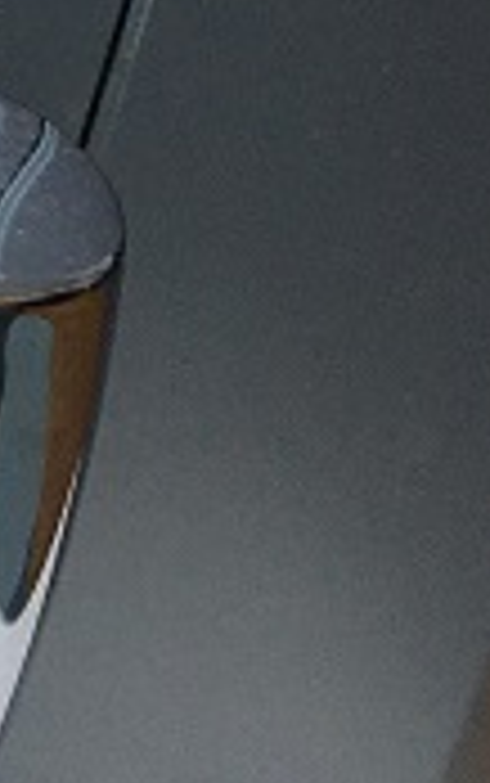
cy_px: -194
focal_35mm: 121
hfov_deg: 9.8
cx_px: -587
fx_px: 2581
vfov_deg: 16.4
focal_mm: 4.15
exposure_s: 1/33
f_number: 2.2
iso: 200
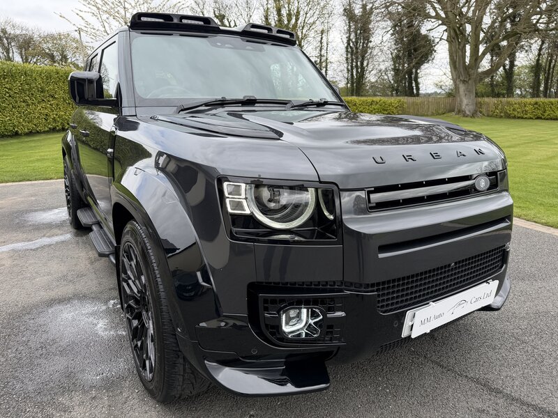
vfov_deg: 56.8
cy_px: 209
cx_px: 279
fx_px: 387
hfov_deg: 71.6
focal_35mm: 24
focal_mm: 6.76
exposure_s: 1/1211
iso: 80
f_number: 1.78
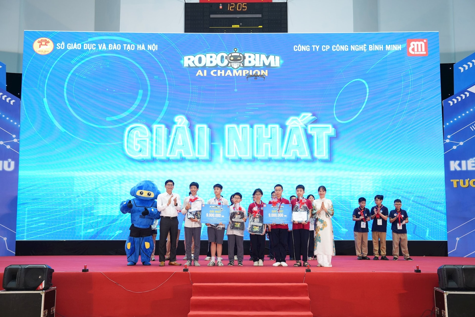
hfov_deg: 48.5
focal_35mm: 40
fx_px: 528
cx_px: 238
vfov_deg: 33.4
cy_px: 158
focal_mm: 40
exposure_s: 1/100
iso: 800
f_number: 4.5
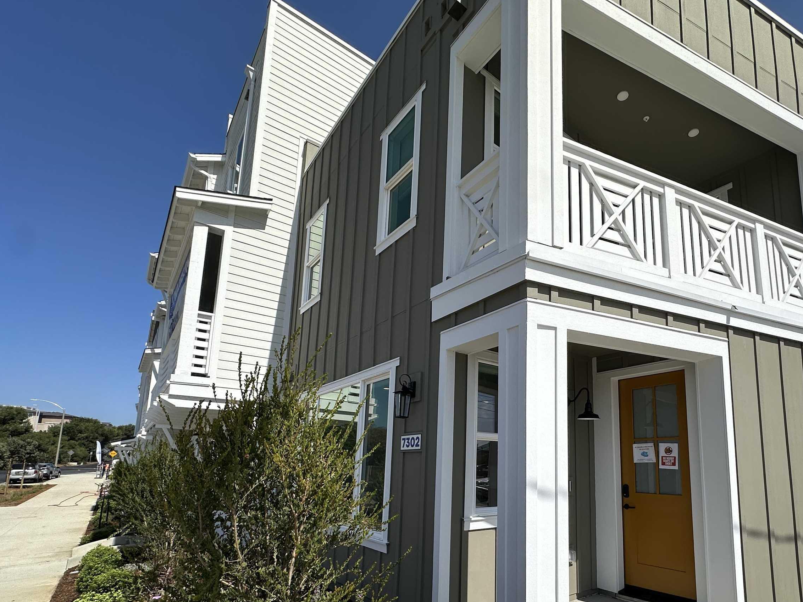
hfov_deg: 83.2
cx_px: 499
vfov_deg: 66.8
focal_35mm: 19
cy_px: 402
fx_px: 441
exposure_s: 1/3610
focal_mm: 2.22
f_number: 2.2
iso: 50
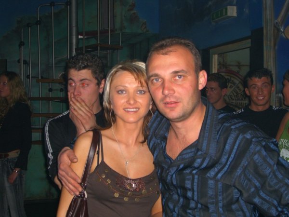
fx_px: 476
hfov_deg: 33.8
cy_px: 108
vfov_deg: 25.7
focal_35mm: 57
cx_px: 144
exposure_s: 1/60
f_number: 3.6
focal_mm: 11.8
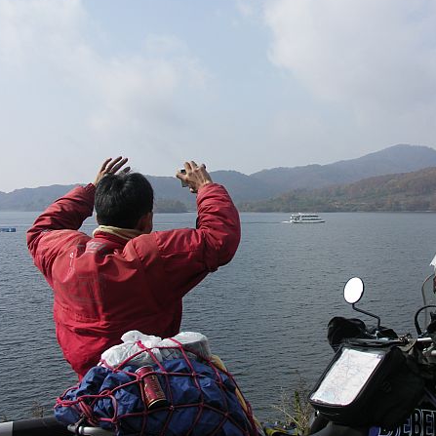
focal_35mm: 43
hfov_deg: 38.6
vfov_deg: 39.2
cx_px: 297
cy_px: 204
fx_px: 613
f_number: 5.6
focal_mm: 8.8
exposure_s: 1/320
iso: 50
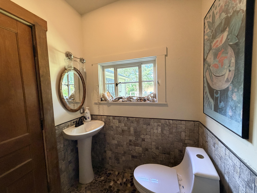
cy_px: 96
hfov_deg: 102.1
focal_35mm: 14
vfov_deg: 85.7
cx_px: 128
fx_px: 104
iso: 320
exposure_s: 1/60
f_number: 2.2
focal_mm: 2.22
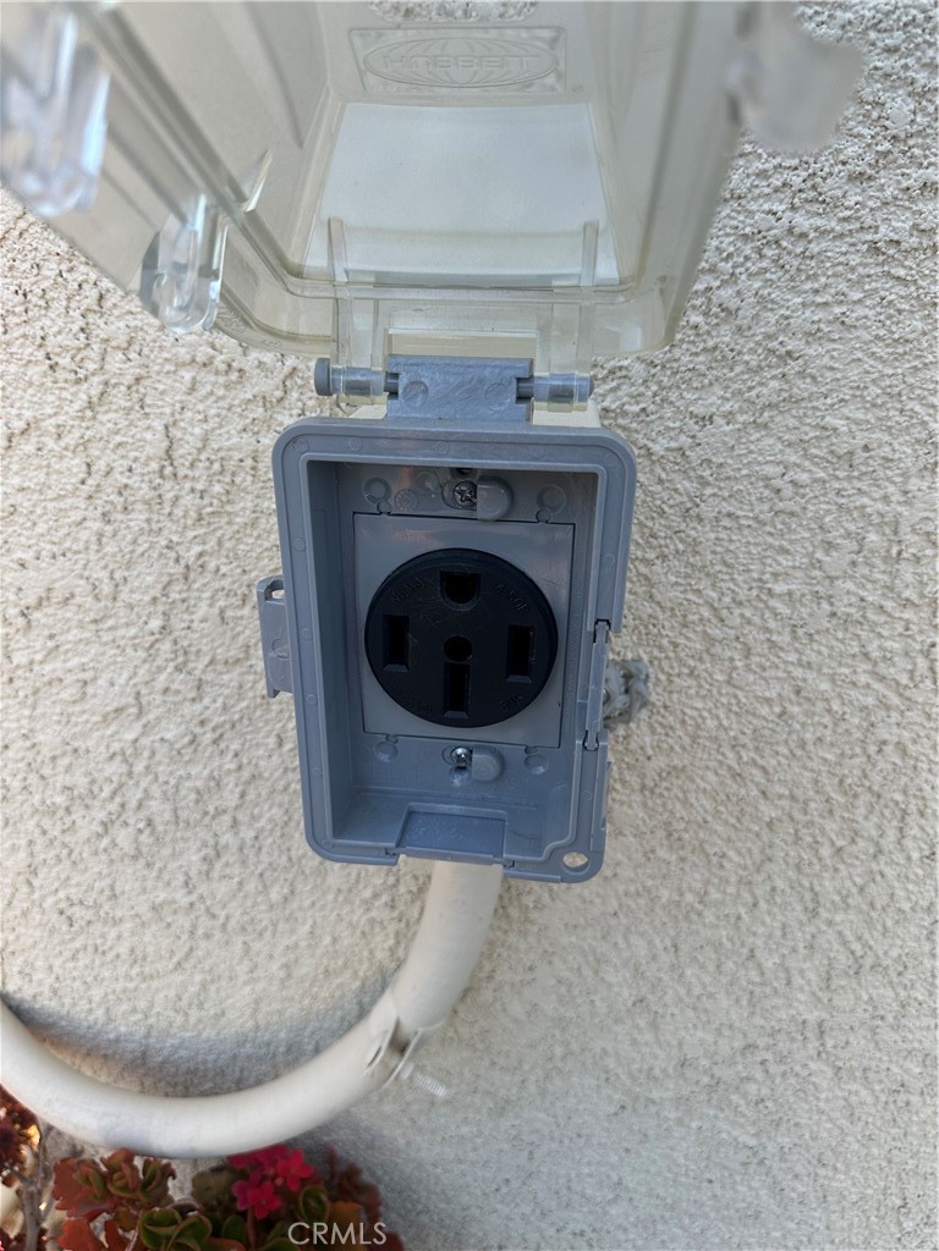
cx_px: 470
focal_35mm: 24
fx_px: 868
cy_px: 626
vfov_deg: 71.6
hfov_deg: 56.8
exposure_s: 1/518
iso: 80
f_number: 1.78
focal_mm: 6.86
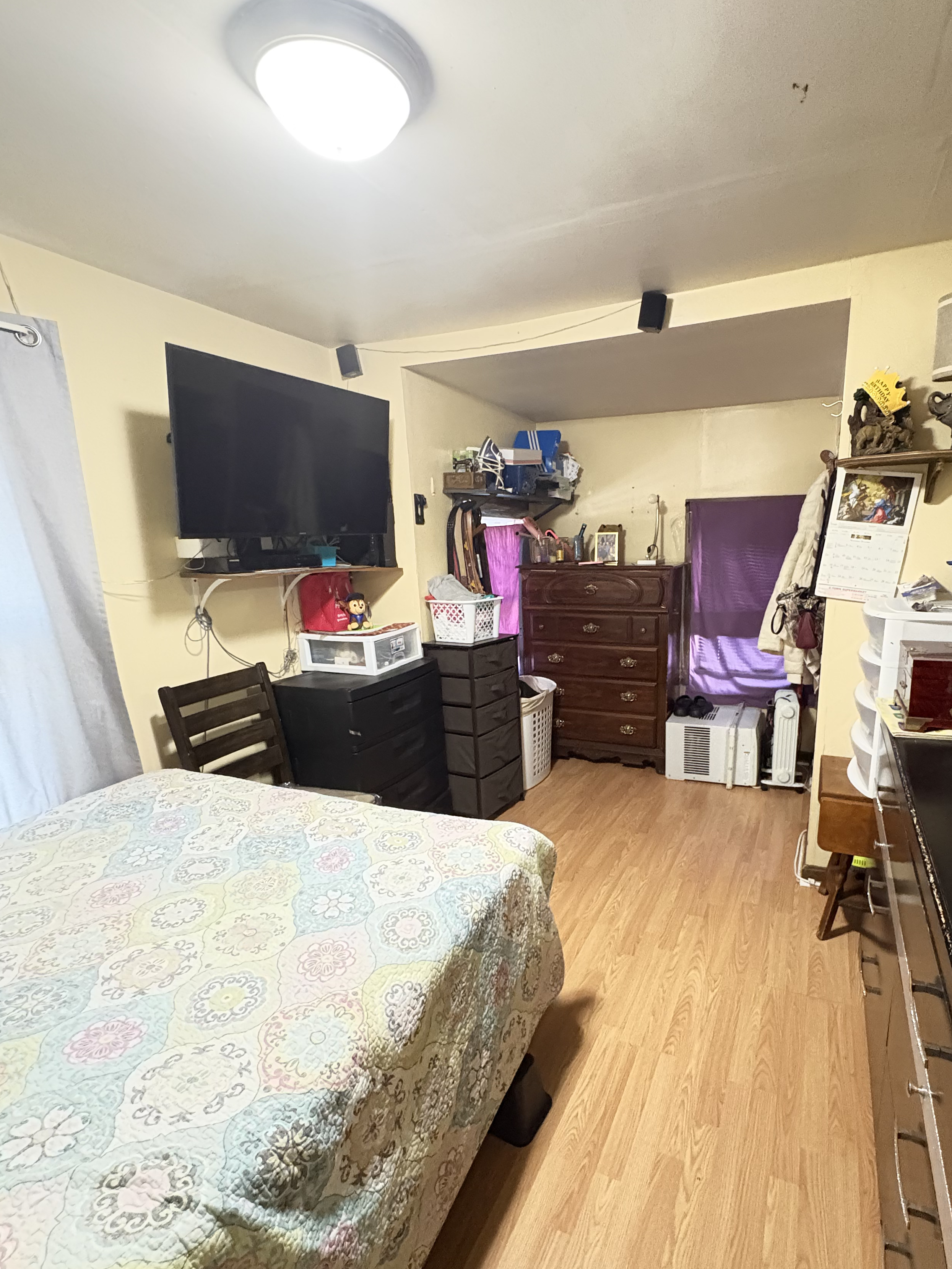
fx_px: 623
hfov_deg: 73.9
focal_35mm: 17
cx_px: 574
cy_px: 675
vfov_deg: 90.9
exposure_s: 1/30
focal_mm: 2.22
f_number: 2.2
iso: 1600
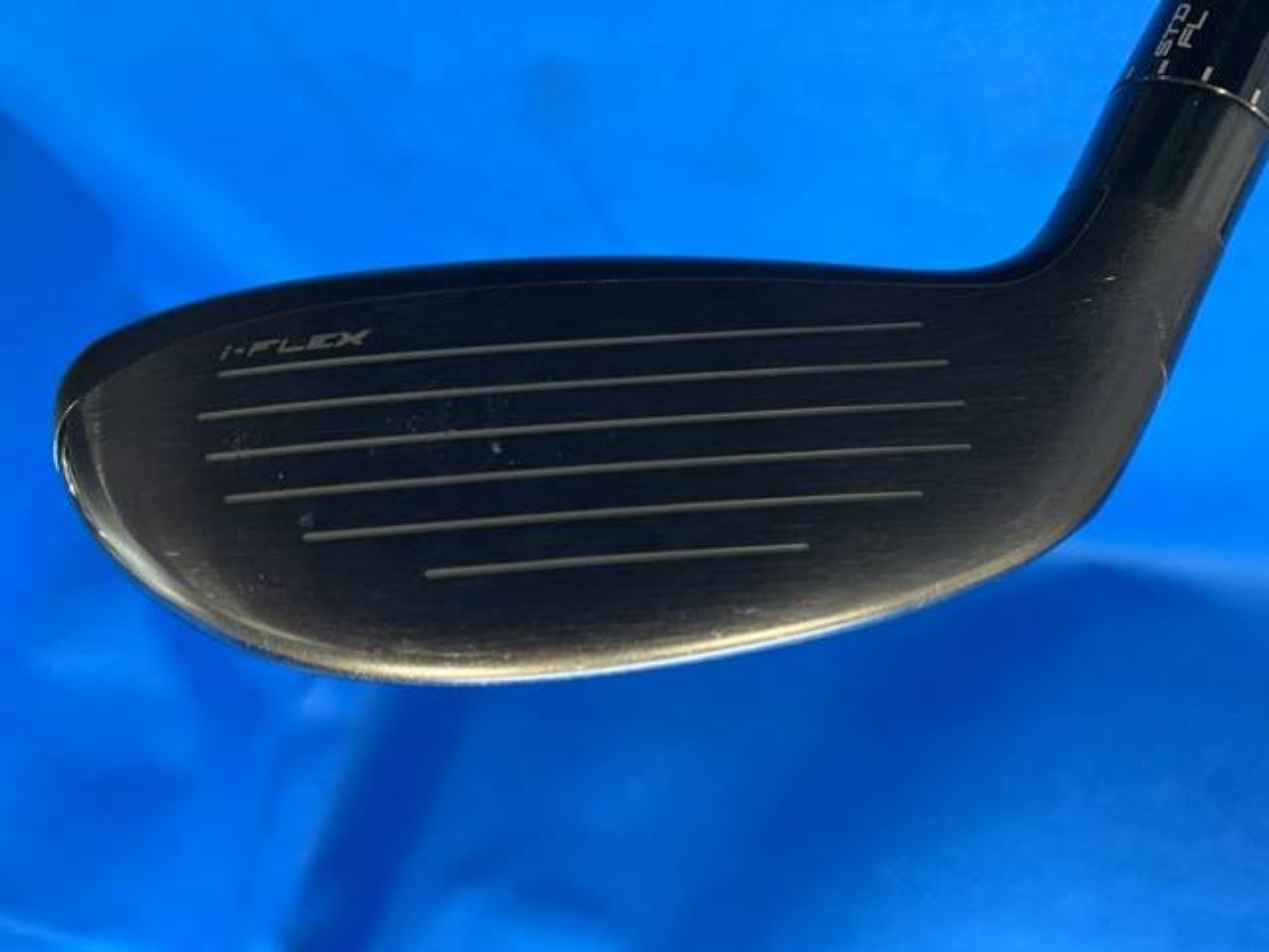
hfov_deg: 67.3
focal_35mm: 26
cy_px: 476
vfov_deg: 53.1
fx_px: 953
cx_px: 634
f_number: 1.8
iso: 250
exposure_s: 1/60
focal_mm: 4.25
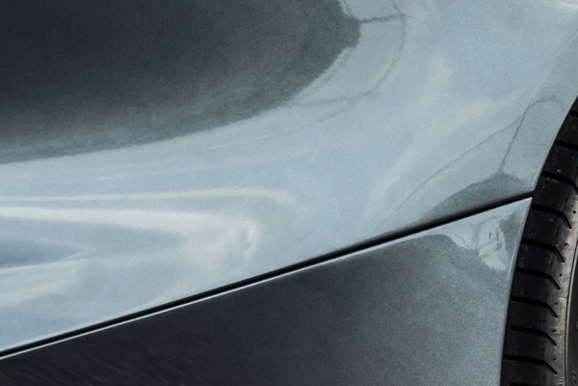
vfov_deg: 3.4
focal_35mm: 403
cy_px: 229
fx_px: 6470
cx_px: 657
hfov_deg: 5.1
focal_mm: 126
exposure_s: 1/200
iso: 400
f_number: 6.3
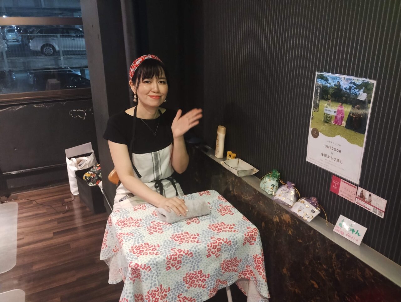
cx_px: 200
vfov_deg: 49.9
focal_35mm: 28
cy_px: 151
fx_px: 325
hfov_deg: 63.4
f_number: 1.8
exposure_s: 1/14.3
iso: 4253
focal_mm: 4.27
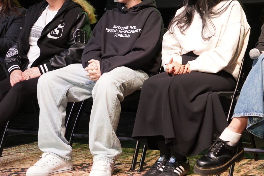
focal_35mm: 85
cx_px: 161
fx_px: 623
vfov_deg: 16.1
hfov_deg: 23.9
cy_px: 82
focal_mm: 38
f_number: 4
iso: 2500
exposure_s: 1/160
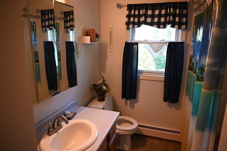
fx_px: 151
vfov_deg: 53.1
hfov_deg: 73.8
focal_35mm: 24
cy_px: 76
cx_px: 114
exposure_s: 1/125
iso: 2800
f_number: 4
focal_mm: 24
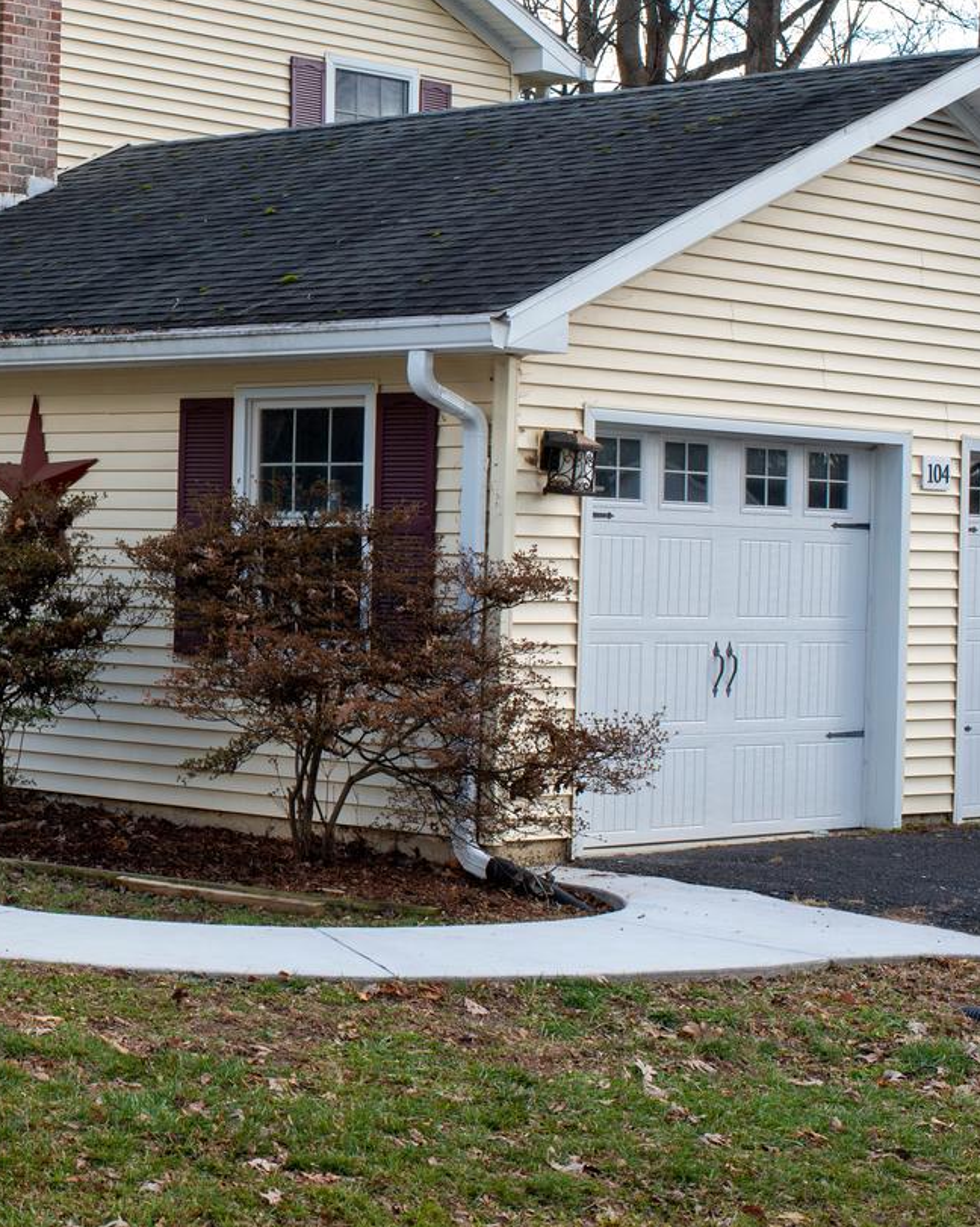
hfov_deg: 17.8
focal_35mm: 83
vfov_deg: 23.0
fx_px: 3011
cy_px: 472
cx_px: -91
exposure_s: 1/125
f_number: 8
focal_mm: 35
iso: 400
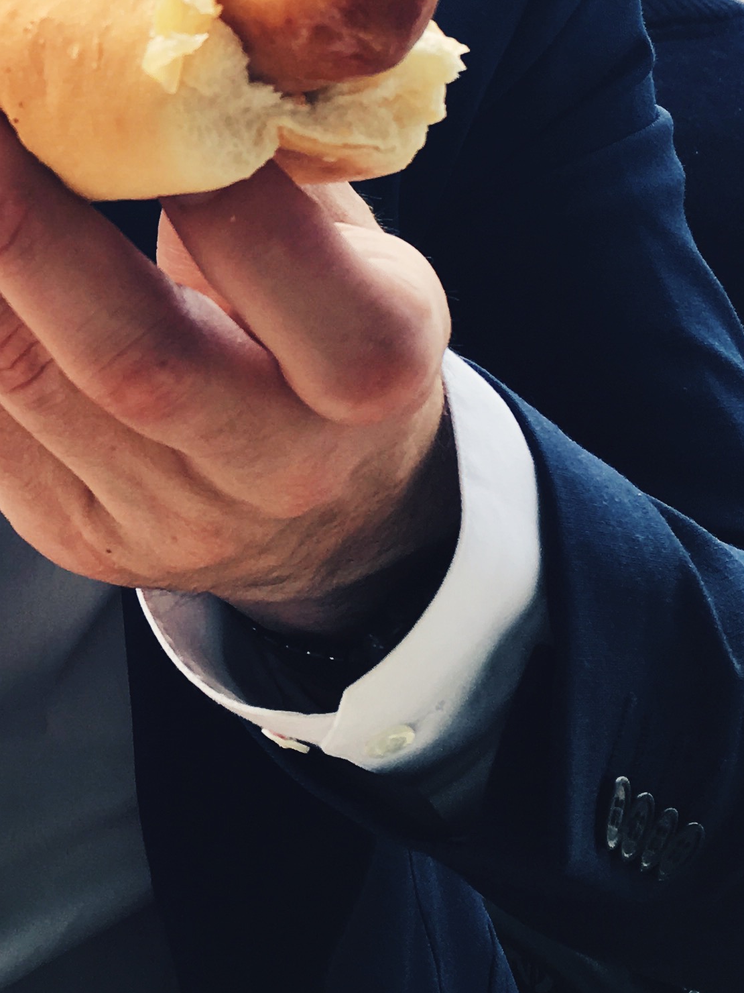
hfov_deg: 17.7
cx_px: -156
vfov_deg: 23.9
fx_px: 2264
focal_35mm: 79
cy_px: 64
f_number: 2.2
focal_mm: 4.15
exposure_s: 1/409
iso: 25
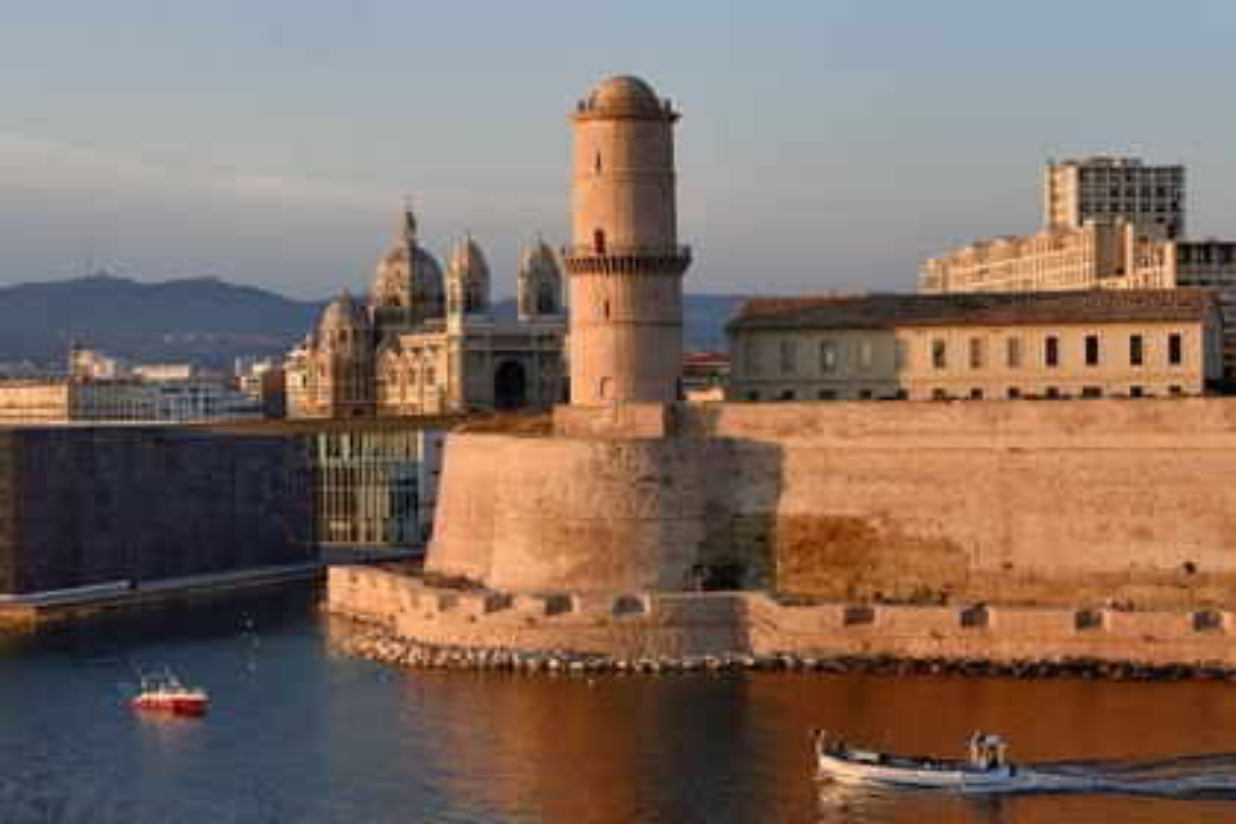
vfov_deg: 18.2
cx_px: 618
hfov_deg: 27.0
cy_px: 412
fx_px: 2575
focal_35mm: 75
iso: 200
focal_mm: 75
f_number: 5.6
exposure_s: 1/320
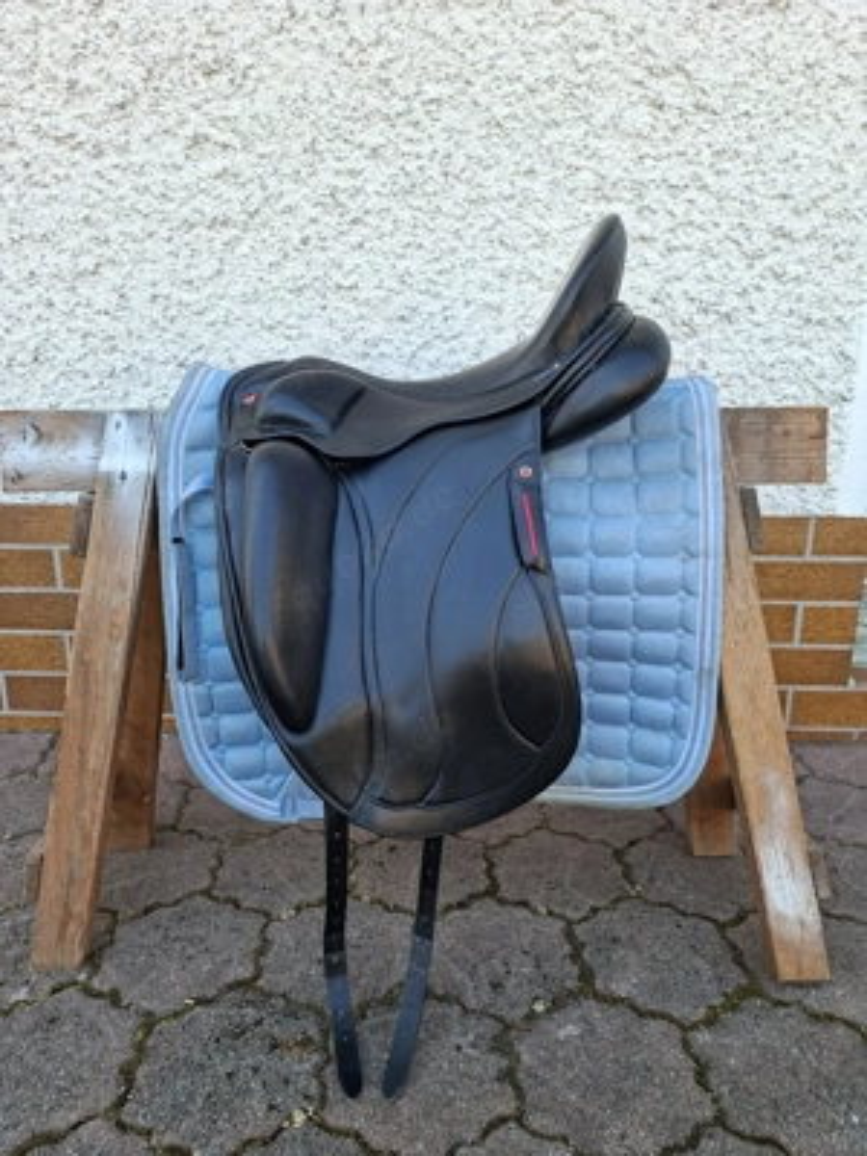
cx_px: 434
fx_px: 768
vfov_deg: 73.9
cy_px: 578
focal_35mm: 23
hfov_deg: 58.9
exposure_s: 1/149
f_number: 1.8
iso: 50
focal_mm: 5.54
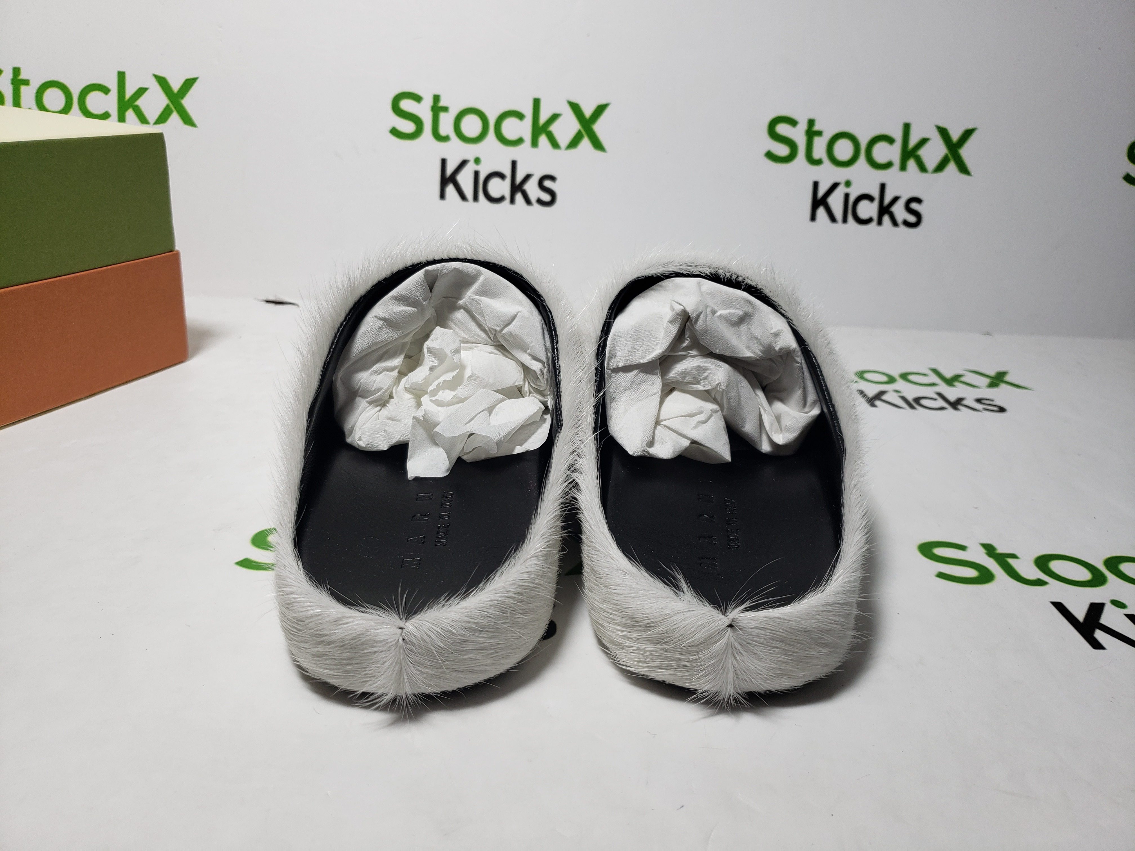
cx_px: 568
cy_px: 426
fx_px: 852
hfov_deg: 67.3
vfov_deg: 53.1
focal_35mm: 26
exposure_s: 1/528
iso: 50
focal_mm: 4.3
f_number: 1.5
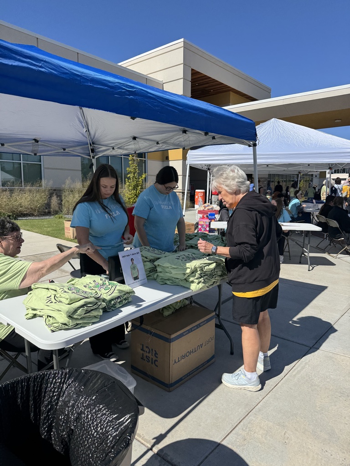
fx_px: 324
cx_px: 175
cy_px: 233
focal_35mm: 24
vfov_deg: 71.6
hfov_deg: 56.8
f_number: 1.78
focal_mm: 6.76
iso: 80
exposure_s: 1/5348
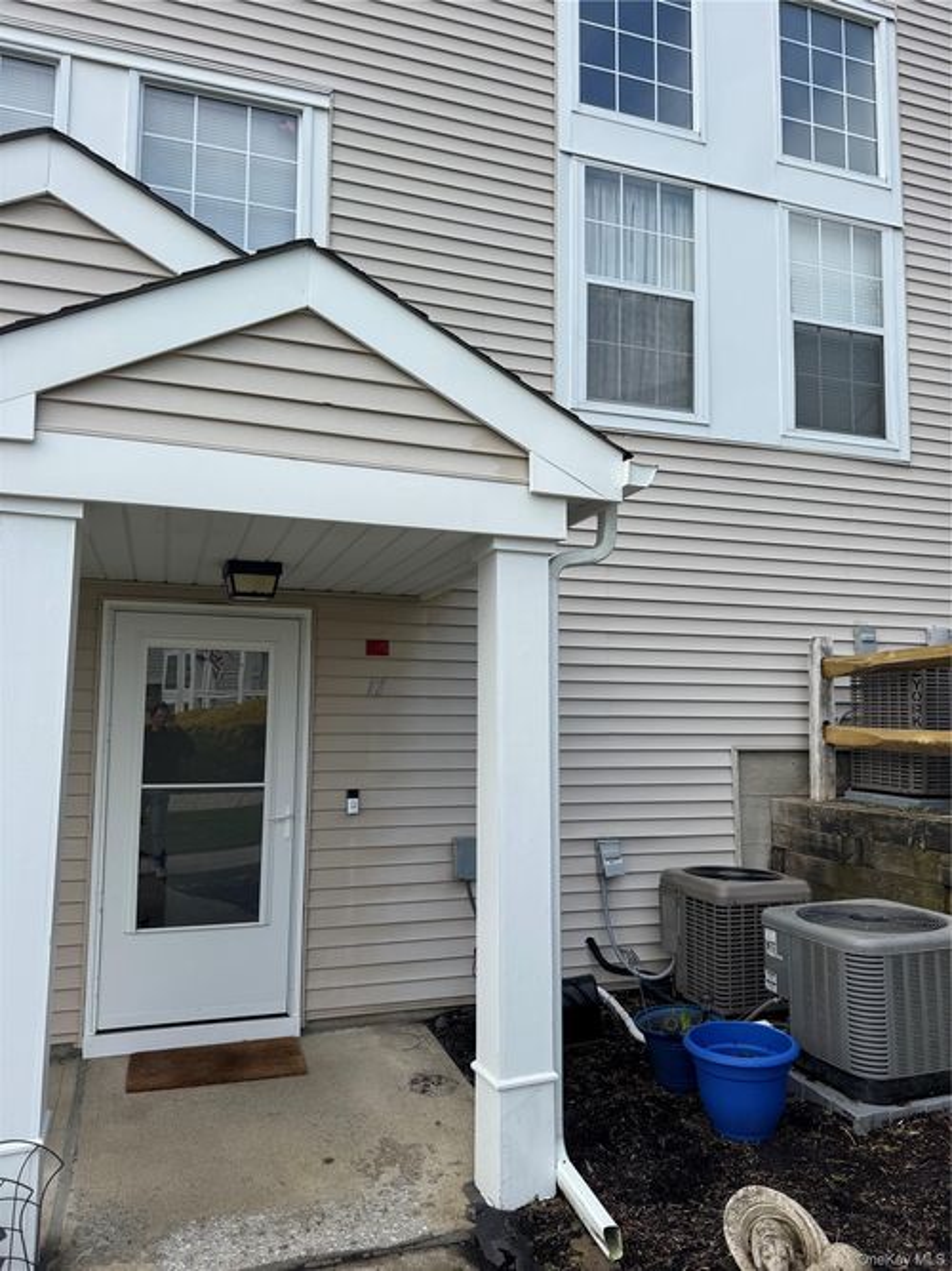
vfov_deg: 71.6
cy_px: 636
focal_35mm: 24
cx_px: 476
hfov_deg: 56.8
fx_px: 880
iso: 80
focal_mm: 6.76
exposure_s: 1/1721
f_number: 1.78
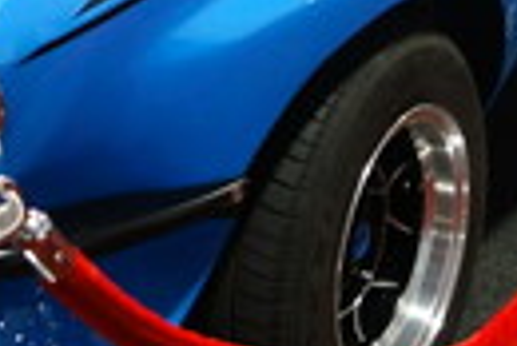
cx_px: 4
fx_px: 1855
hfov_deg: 15.6
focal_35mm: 129
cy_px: -4
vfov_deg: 10.6
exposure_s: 1/30
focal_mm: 10.4
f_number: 1.8
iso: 400
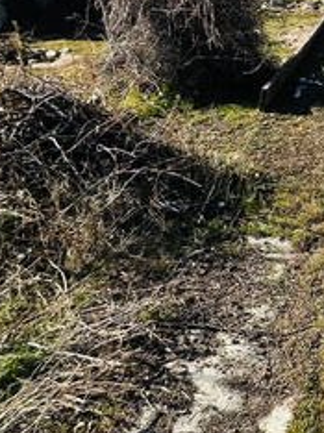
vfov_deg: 39.4
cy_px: 78
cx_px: 446
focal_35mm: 46
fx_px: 575
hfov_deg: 25.8
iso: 40
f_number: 2.2
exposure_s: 1/818
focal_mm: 2.22
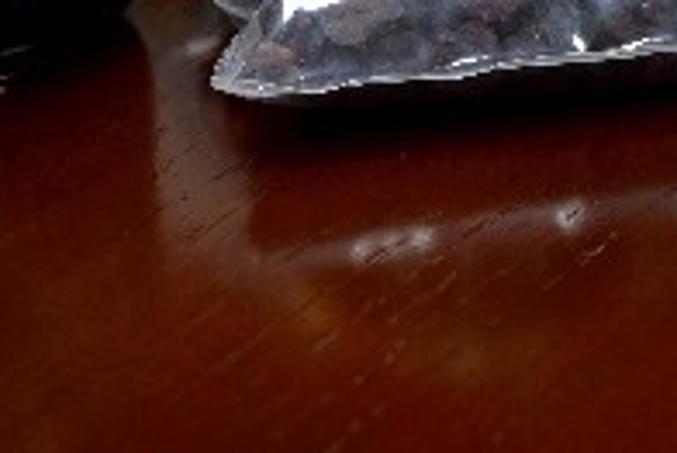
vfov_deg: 10.0
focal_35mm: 133
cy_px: -206
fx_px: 2503
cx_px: 591
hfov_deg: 15.3
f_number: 4.5
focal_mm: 26
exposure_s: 1/80
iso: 800
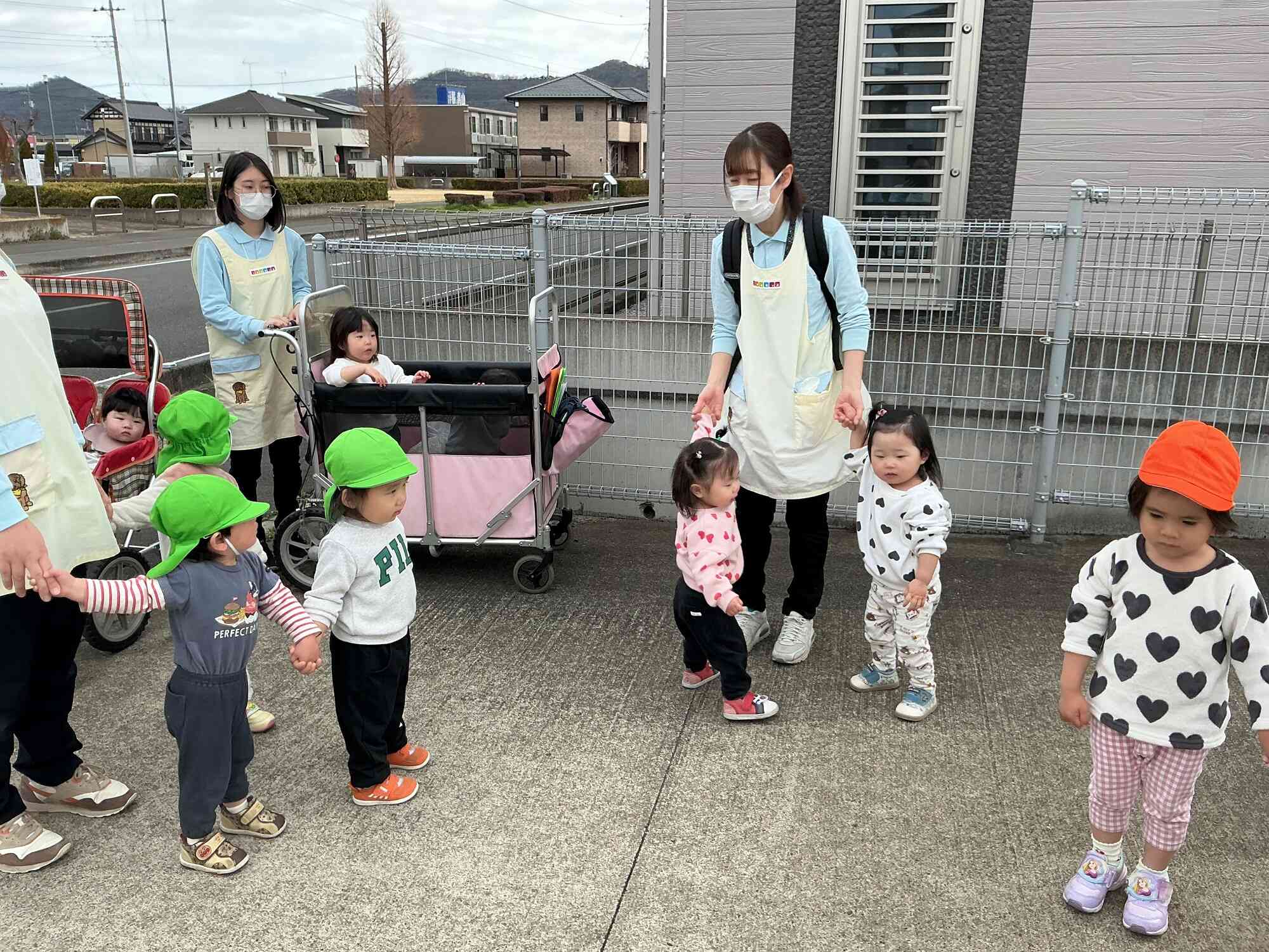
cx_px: 634
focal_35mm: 29
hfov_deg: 61.7
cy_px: 476
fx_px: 1063
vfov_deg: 48.2
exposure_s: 1/709
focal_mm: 3
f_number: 1.8
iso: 25
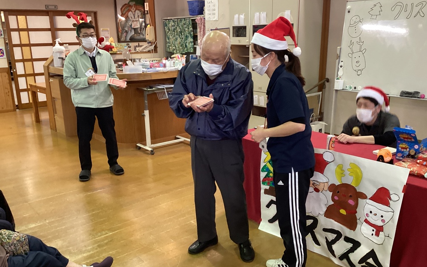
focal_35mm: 33
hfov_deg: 58.2
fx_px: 384
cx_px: 214
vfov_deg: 38.3
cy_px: 147
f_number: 2.4
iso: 320
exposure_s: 1/40
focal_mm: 3.3
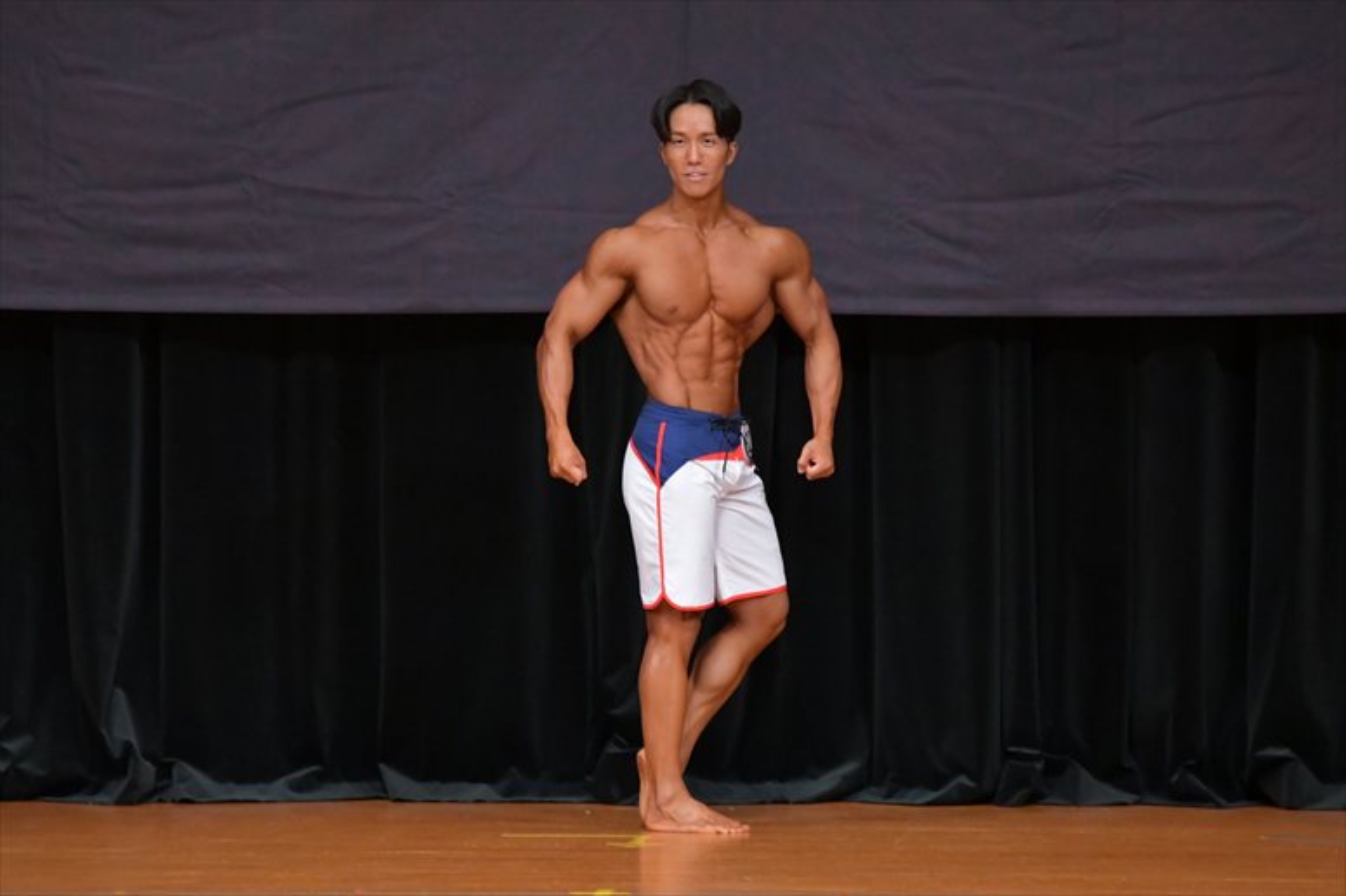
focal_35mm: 315
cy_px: 448
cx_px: 673
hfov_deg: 6.5
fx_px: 11772
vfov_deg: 4.4
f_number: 5.6
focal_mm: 210
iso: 5000
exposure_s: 1/400
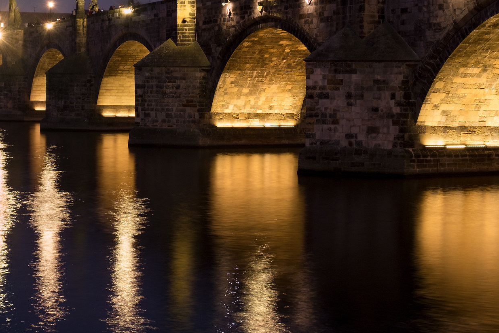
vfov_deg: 19.4
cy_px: 120
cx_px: 186
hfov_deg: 28.7
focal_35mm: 70
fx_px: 970
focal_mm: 24.3
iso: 160
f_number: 8
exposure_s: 7
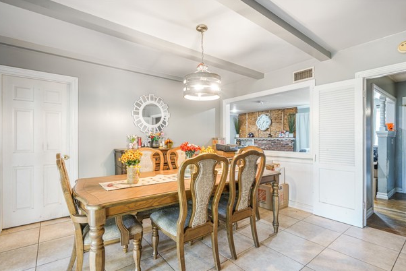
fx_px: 192
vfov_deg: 70.5
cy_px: 143
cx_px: 196
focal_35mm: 17
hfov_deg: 93.2
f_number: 8
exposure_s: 1/1.25
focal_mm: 16
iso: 125
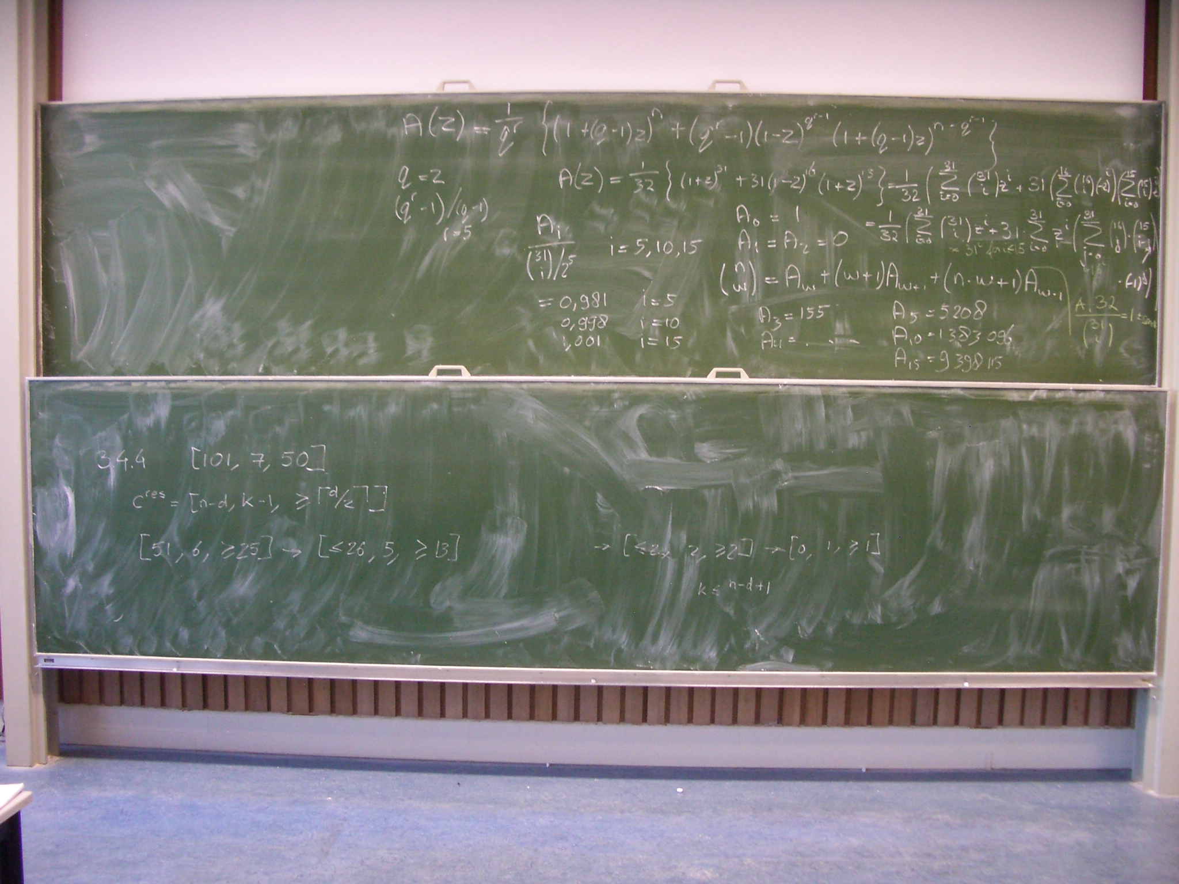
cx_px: 590
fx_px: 1192
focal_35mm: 35
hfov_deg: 52.6
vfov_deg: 40.7
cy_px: 442
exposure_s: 1/15
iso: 200
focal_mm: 5.8
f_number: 2.6
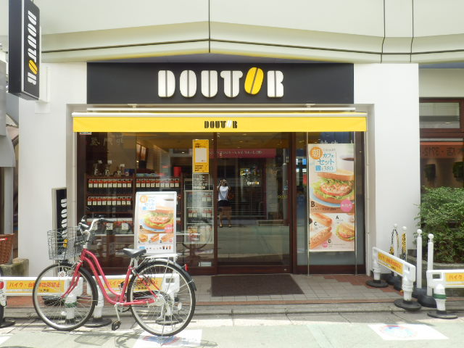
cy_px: 174
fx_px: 402
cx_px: 232
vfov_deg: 46.8
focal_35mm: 30
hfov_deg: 60.0
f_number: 3.5
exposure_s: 1/200
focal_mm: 5.3
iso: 80
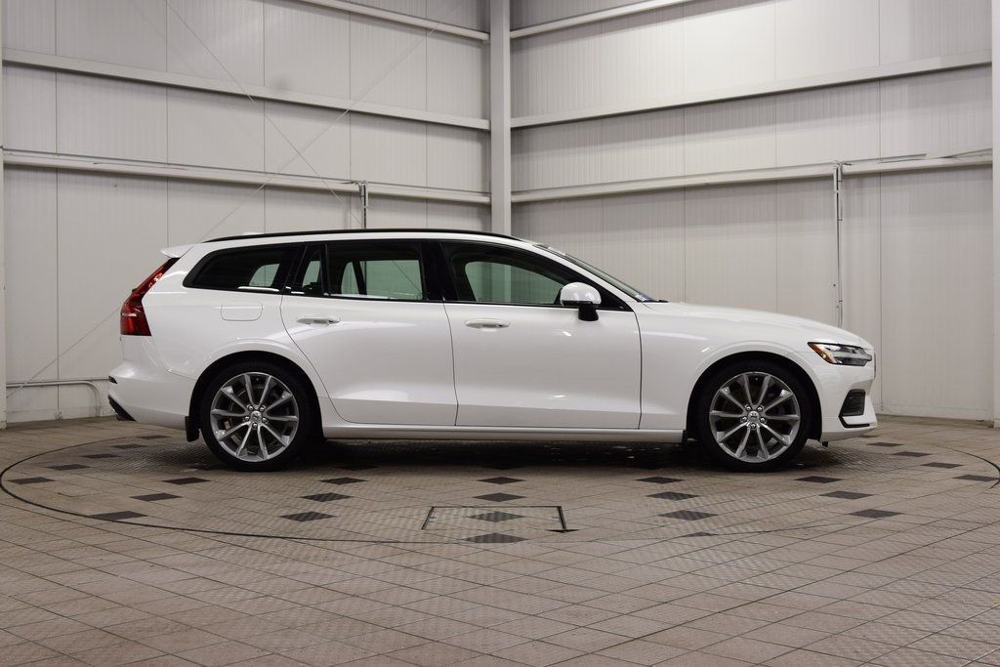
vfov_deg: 29.9
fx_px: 1250
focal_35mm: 45
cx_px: 500
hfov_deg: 43.6
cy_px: 334
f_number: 7.1
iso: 400
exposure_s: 1/40
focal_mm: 30
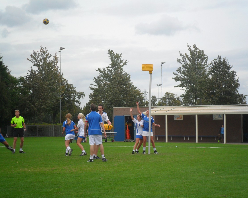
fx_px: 830
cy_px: 99
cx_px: 124
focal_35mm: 113
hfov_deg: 17.0
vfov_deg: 13.6
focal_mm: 19.6
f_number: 5
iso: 100
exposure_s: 1/250
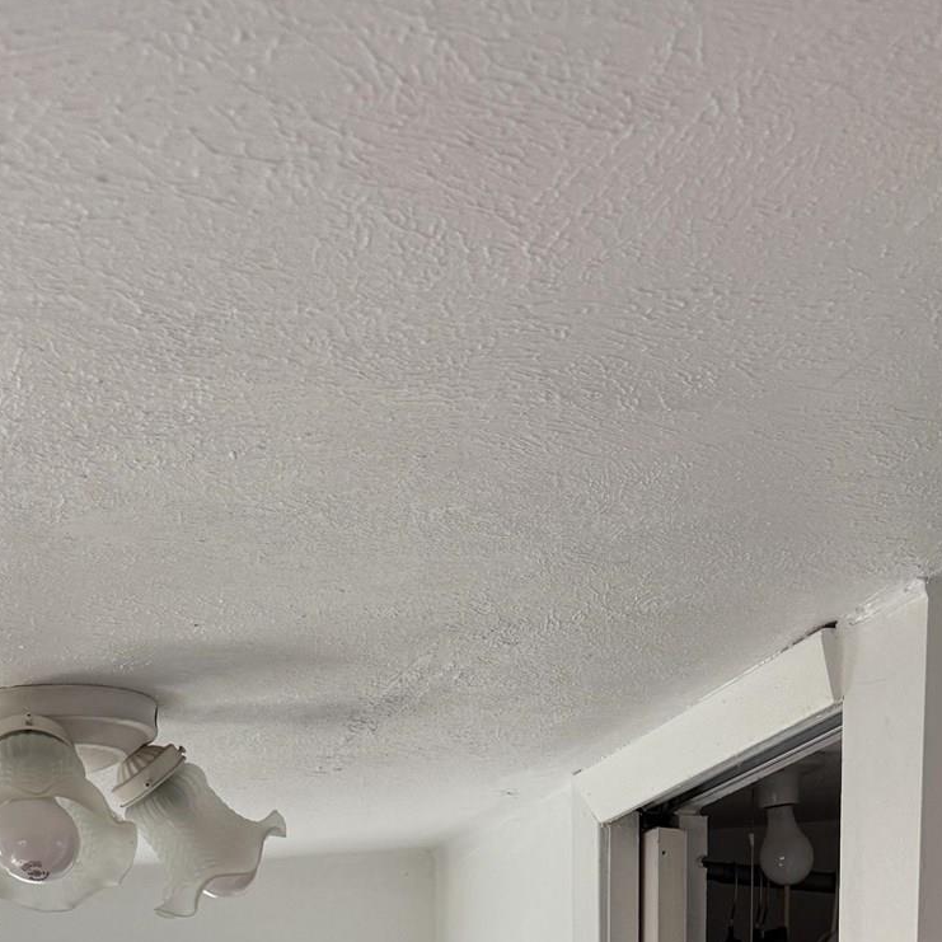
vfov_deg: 22.7
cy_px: 1295
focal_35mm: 66
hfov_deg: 25.8
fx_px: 2032
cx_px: 703
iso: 125
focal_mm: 6.76
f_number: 1.78
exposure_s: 1/208
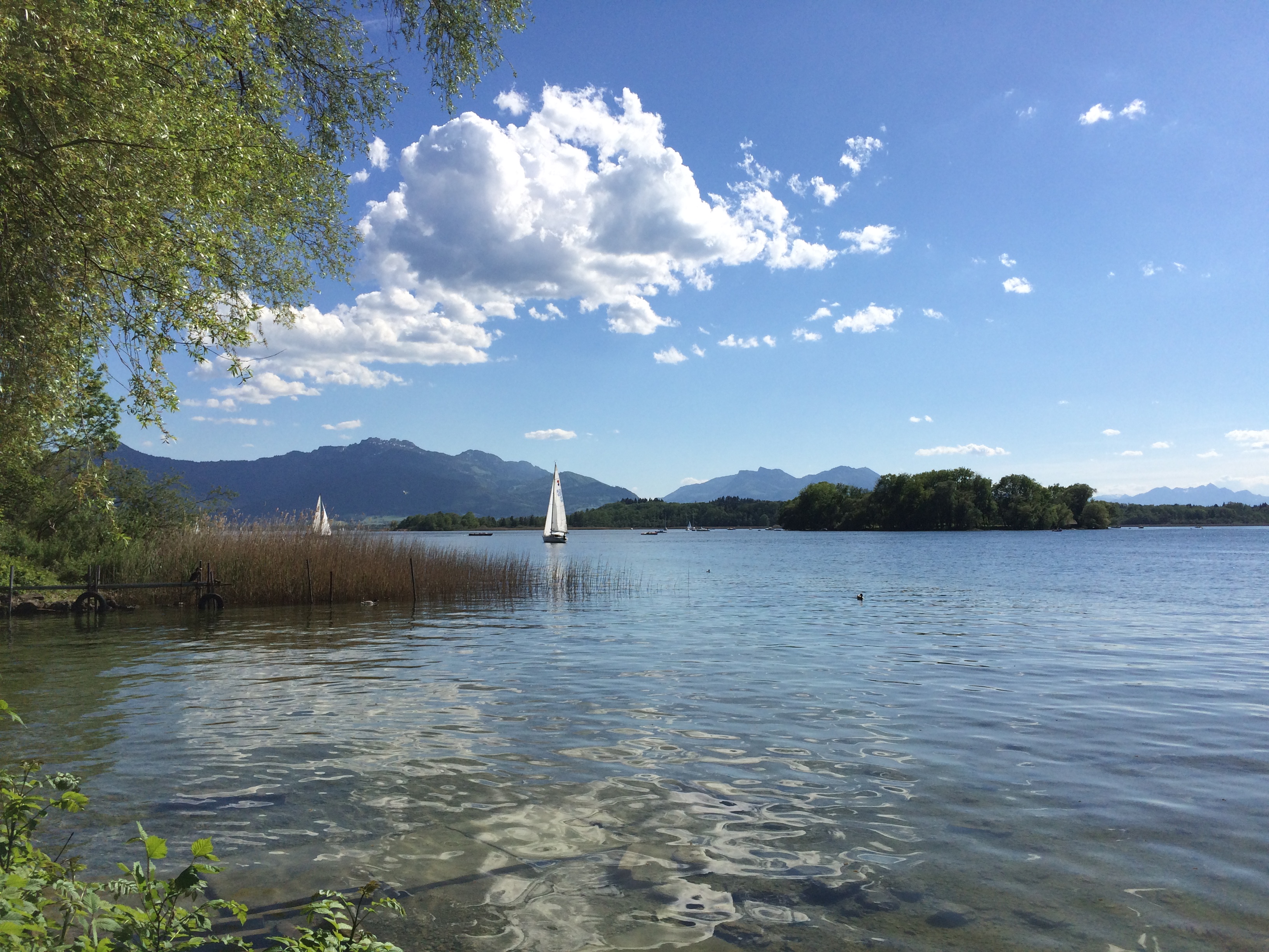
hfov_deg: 61.7
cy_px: 476
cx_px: 634
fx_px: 1063
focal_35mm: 29
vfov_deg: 48.2
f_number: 2.2
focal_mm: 4.15
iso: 32
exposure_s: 1/4566
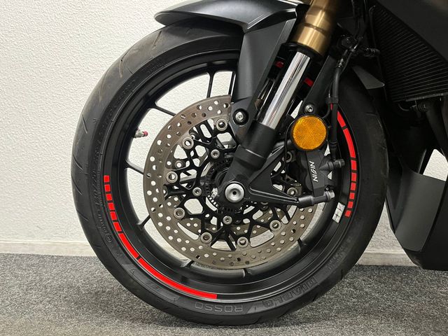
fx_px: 336
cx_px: 224
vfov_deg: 53.1
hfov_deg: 67.3
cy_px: 168
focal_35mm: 26
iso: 400
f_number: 1.6
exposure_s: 1/33
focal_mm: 5.1
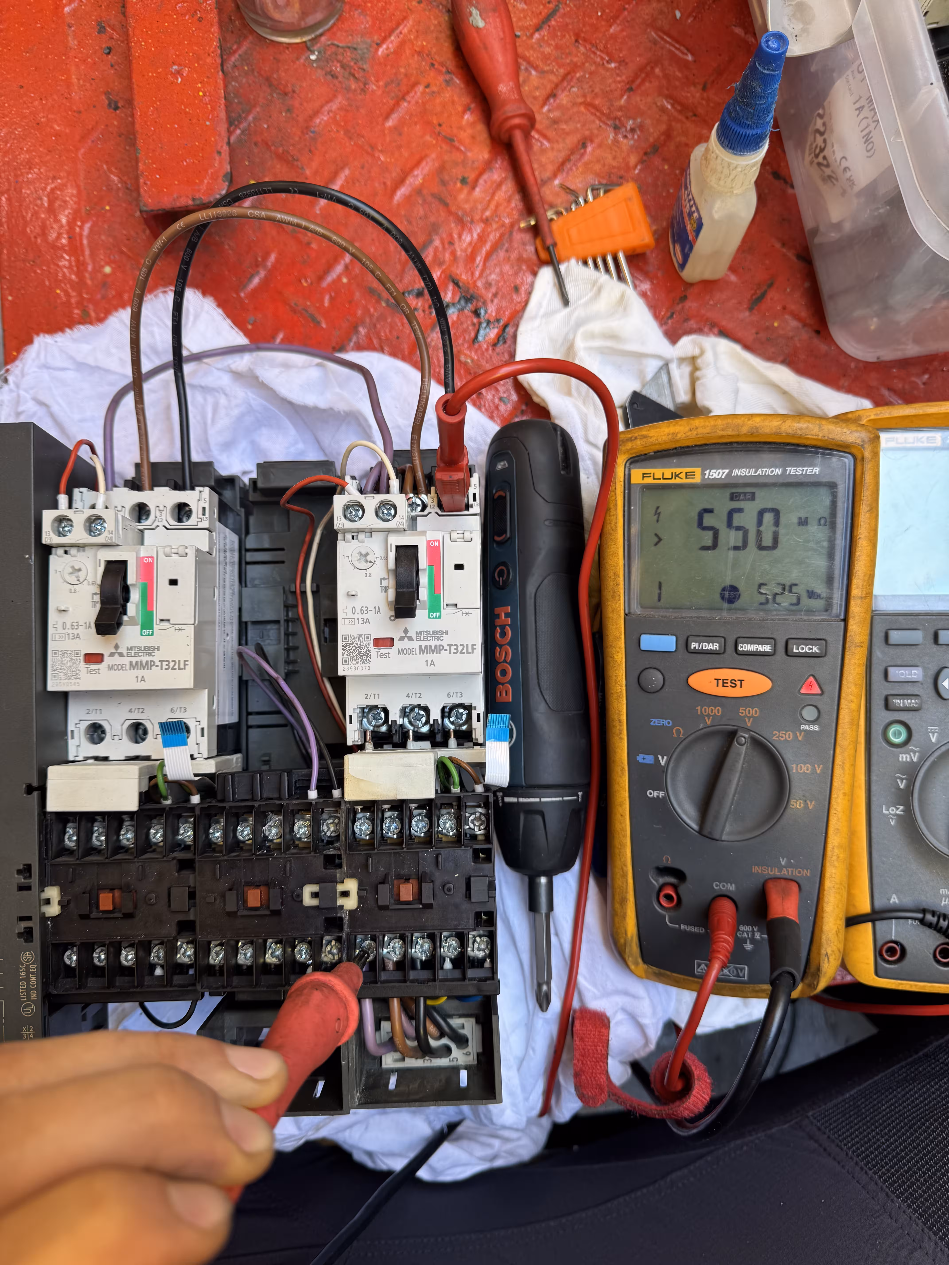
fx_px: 877
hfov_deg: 56.8
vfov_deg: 71.6
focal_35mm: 24
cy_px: 632
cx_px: 474
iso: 64
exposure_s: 1/121
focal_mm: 6.76
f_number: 1.78
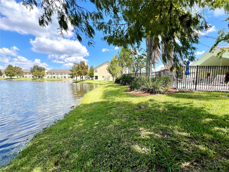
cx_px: 114
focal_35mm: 13
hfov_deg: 106.2
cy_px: 86
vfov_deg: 89.9
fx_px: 86
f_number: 1.8
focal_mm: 1.57
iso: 32
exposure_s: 1/927
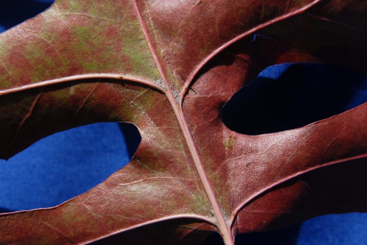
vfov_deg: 3.1
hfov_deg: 4.6
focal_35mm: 450
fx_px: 4592
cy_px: 122
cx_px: 184
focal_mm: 300
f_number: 11
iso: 400
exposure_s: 1/400
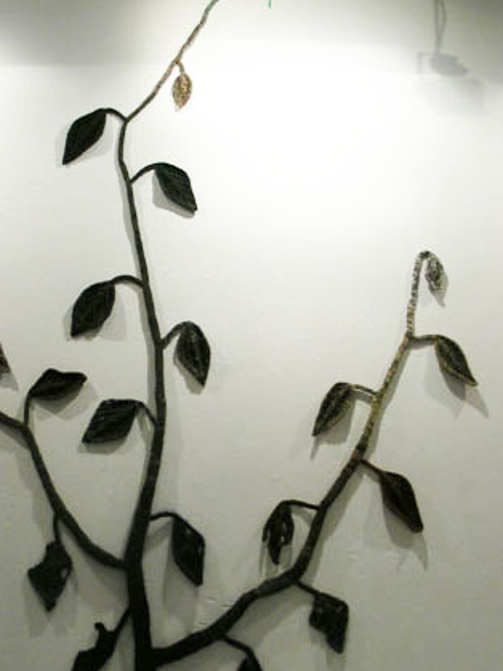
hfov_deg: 25.0
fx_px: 1124
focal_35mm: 58
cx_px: 155
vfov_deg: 33.1
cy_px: 421
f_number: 3.5
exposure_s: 1/16.8
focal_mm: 6.3
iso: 100
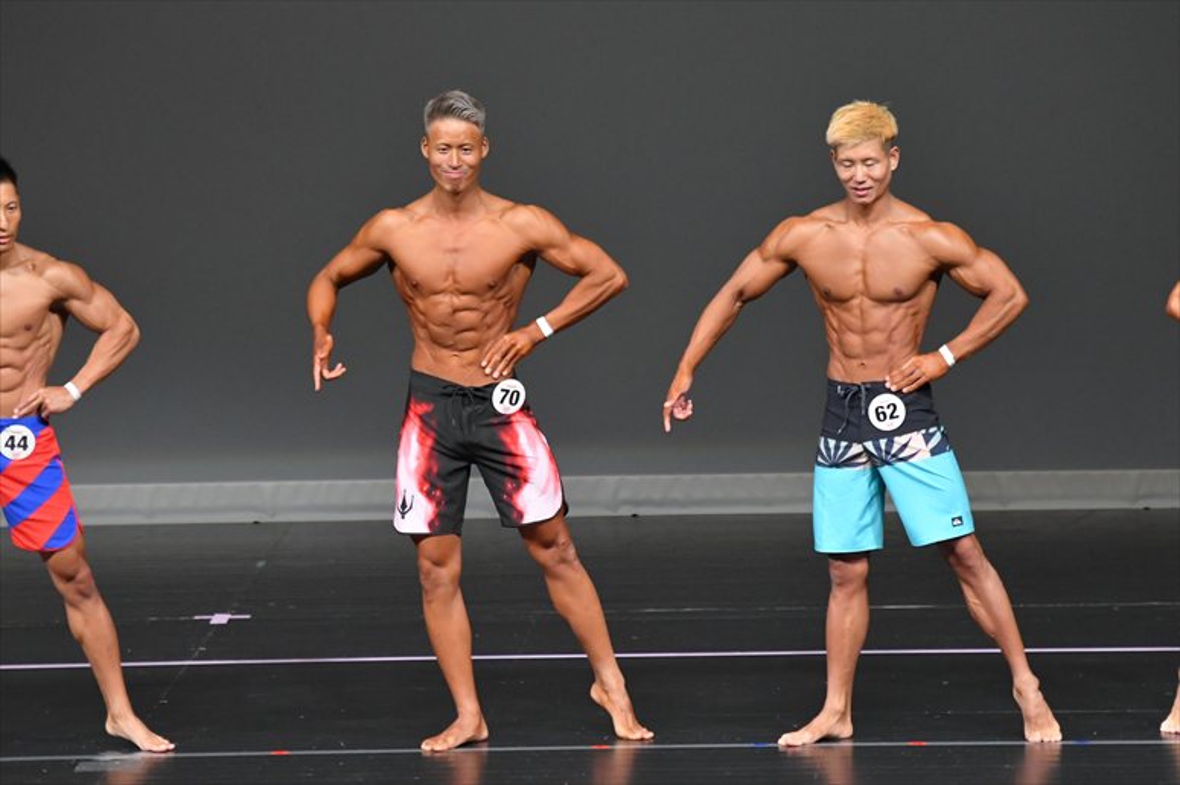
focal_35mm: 300
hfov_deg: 6.9
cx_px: 590
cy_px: 392
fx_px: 9829
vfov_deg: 4.6
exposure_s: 1/400
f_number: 5.6
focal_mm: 200
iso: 4000
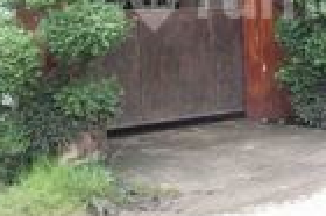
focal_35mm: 95
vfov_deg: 14.1
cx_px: 310
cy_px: -5
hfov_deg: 20.9
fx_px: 859
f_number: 2.9
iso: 80
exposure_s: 1/250
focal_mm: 5.7
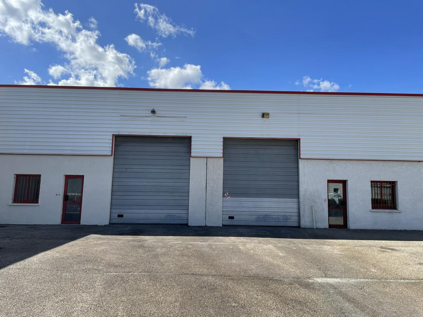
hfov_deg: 67.3
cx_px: 212
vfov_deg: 53.1
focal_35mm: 26
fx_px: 318
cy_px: 158
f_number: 1.6
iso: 32
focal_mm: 4.2
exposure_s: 1/2817
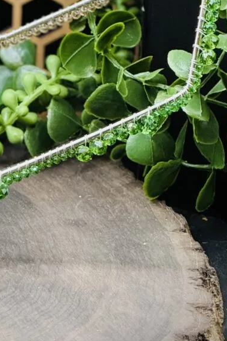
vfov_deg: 6.5
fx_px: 2983
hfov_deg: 4.3
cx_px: -44
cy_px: 47
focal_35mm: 315
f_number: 2.8
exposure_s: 1/60
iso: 320
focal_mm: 15.66
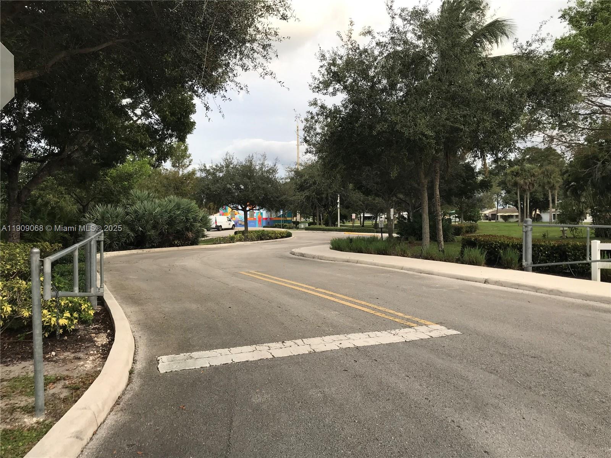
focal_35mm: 28
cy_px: 229
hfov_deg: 63.4
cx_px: 306
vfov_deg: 49.7
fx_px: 494
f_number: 1.8
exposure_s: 1/307
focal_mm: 3.99
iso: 20
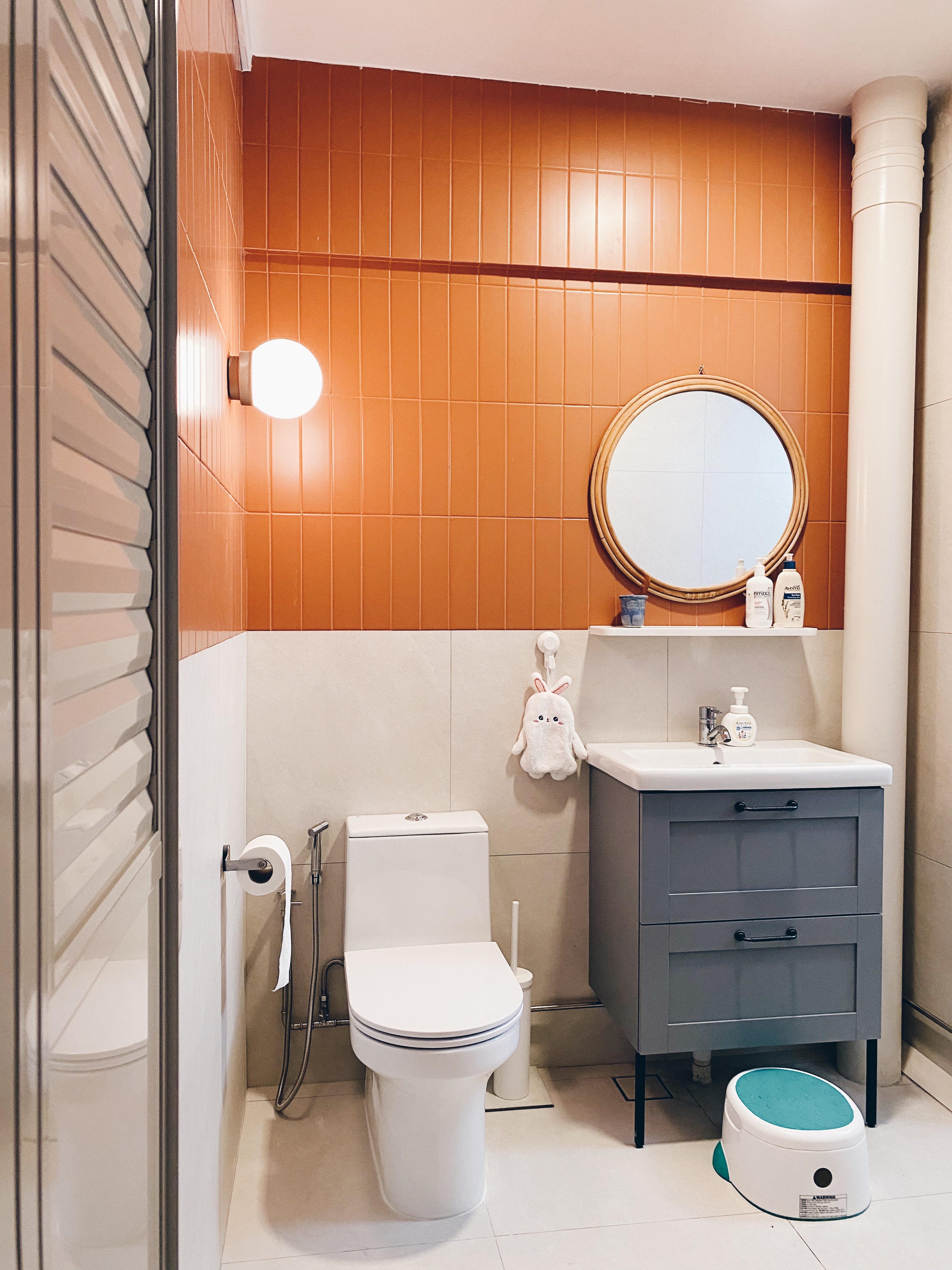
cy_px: 635
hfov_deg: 53.1
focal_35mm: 26
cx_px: 476
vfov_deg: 67.3
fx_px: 953
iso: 160
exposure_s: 1/50
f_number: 1.8
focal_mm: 4.25
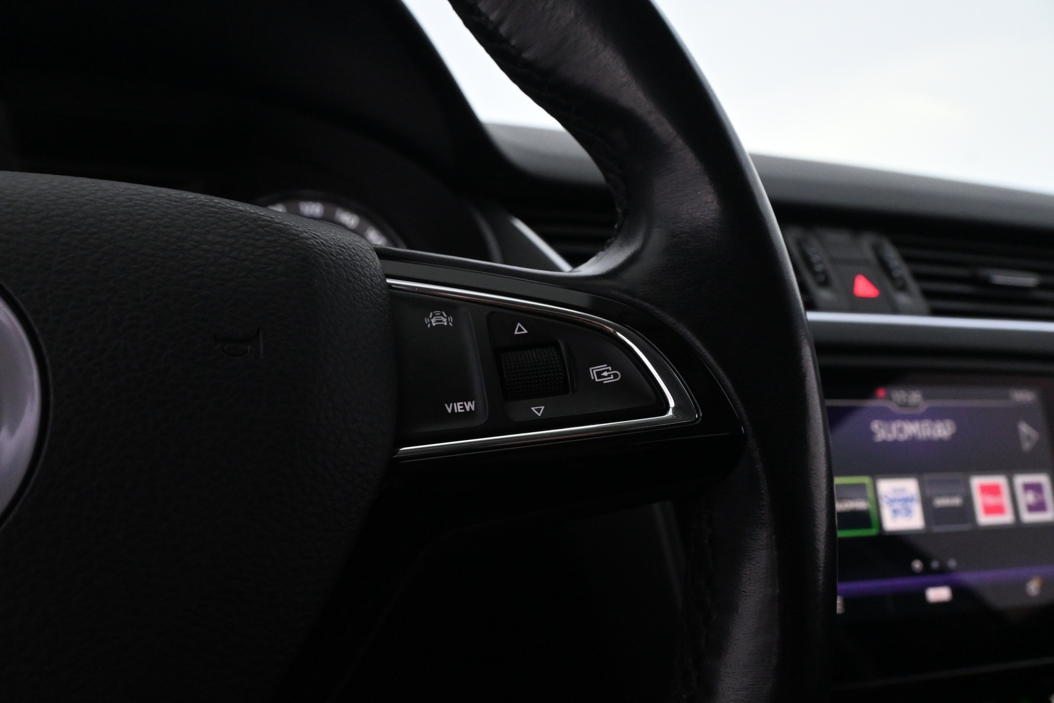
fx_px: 878
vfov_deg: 43.6
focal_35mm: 30
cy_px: 352
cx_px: 527
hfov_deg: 61.9
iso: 3200
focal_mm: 20
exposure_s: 1/30
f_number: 7.1
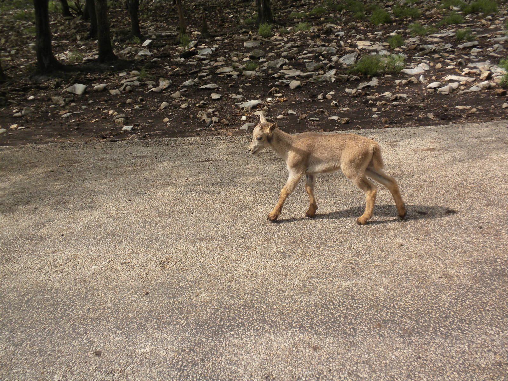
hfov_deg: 50.1
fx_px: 543
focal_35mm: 37
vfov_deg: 38.7
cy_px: 190
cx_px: 254
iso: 64
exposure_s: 1/567
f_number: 3.5
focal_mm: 6.6
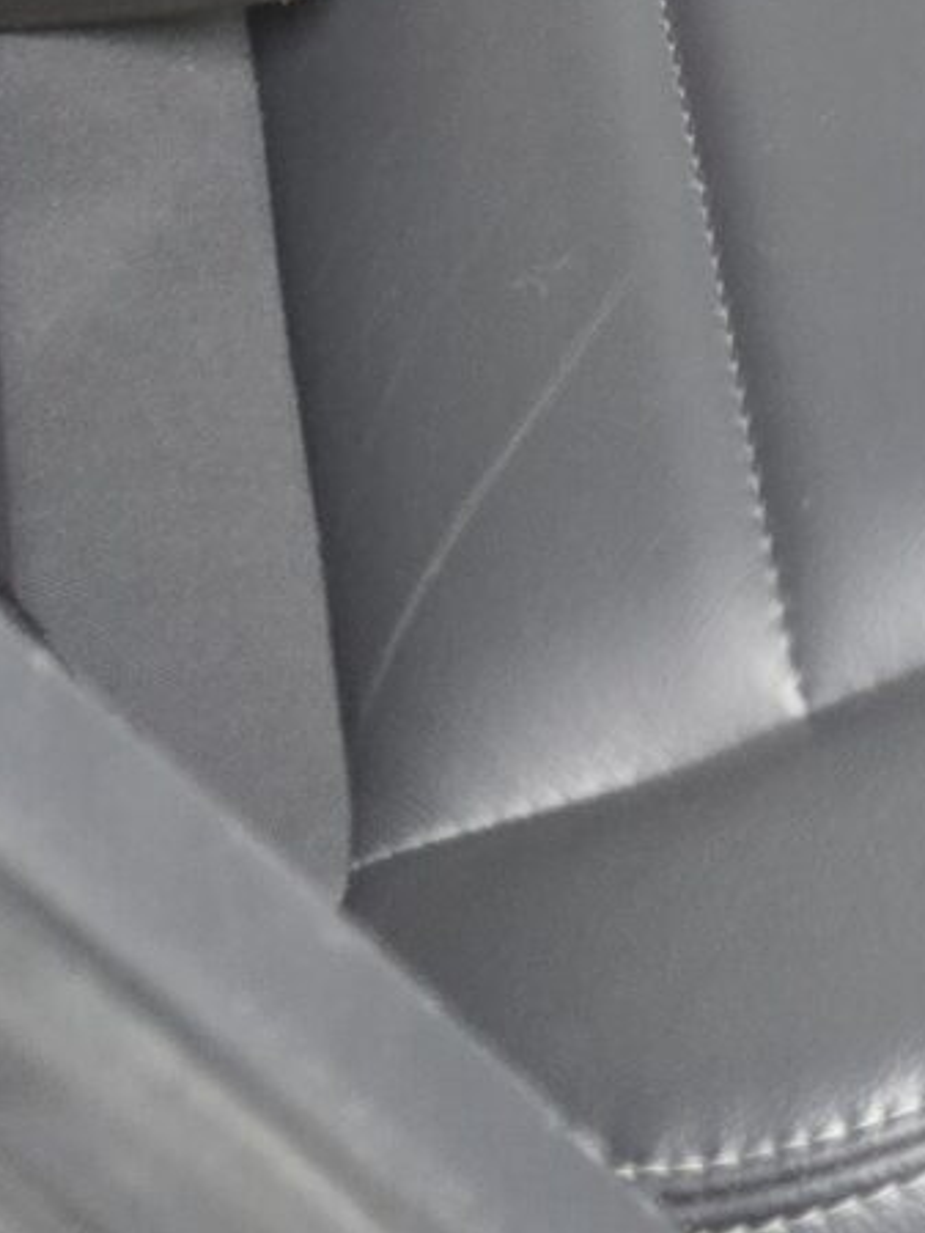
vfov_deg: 12.8
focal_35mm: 131
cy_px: -1357
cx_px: 2042
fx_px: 4665
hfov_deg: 10.2
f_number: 1.7
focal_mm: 6.3
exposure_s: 1/120
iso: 500
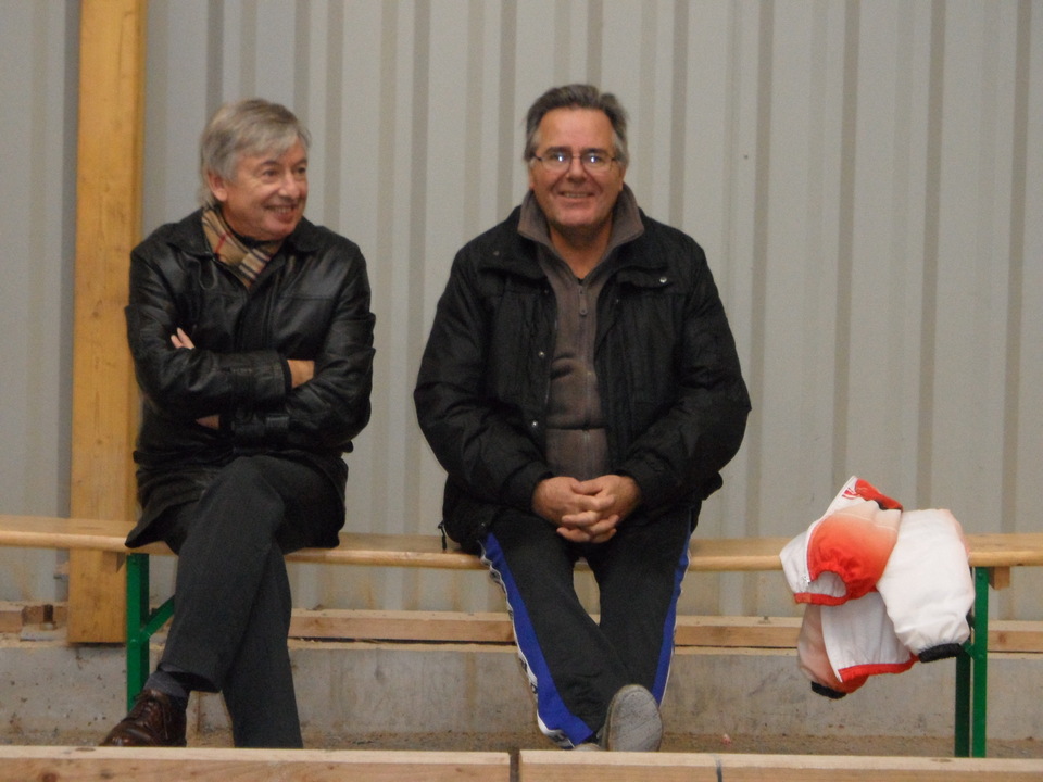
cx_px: 522
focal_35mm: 120
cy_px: 391
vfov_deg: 12.3
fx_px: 3616
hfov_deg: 16.4
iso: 640
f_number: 4.4
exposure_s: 1/60
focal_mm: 20
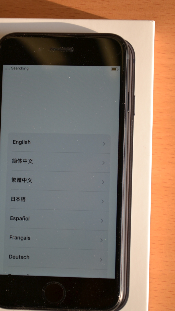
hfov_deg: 12.3
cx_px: 62
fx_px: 814
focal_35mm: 99
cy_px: 168
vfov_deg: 21.6
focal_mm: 55
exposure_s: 1/125
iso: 250
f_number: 5.6
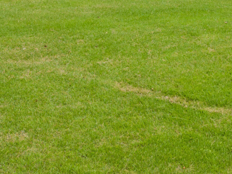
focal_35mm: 85
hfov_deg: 22.5
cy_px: -25
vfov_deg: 16.7
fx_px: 570
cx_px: 206
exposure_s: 1/2000
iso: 140
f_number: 1.7
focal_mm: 6.72
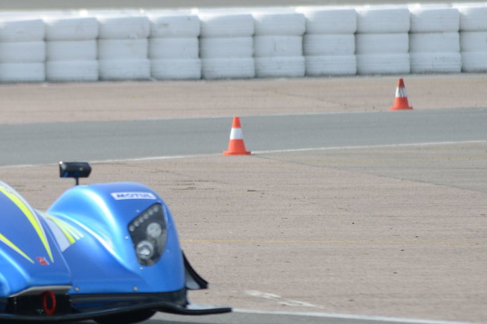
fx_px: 4179
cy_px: 70
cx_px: -22
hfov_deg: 6.6
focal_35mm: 309
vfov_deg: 4.4
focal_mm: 140
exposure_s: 1/3200
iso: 400
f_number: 5.6
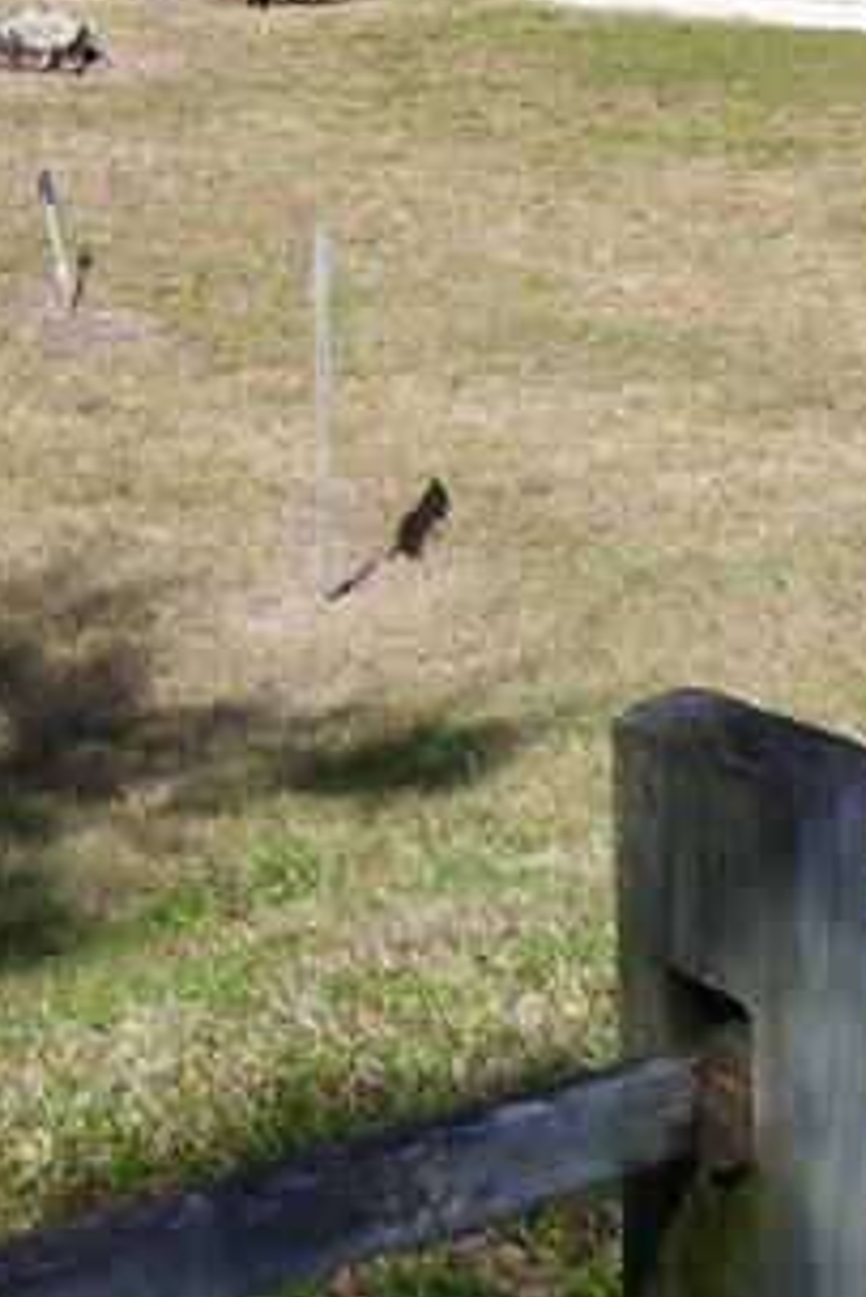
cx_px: -708
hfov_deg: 16.3
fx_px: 2523
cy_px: -137
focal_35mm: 70
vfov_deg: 26.5
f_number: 2.8
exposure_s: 1/2000
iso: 100
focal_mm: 3.58
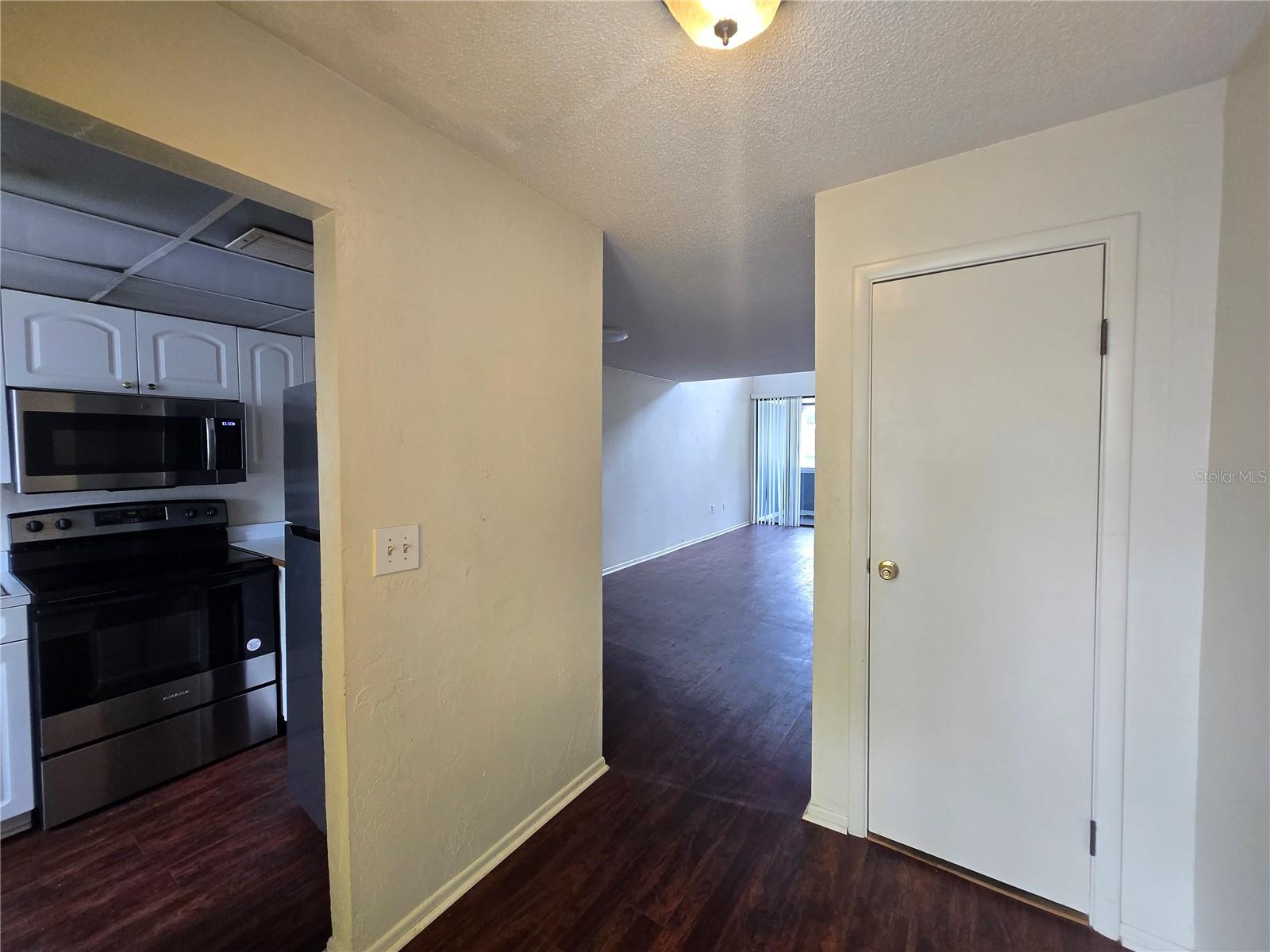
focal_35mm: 13
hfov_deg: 106.2
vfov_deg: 89.9
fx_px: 477
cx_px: 635
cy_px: 476
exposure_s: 1/60
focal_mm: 1.7
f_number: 2.2
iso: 100
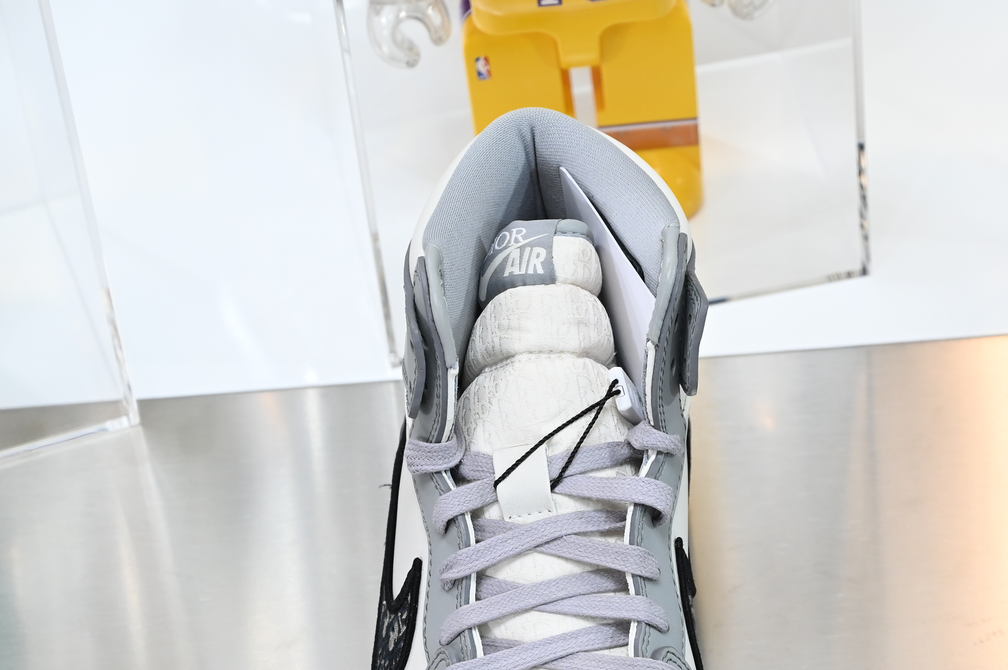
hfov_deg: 14.3
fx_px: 3973
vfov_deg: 9.6
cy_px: 619
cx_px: 940
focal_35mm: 142
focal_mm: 66
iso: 640
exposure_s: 1/100
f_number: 5.6
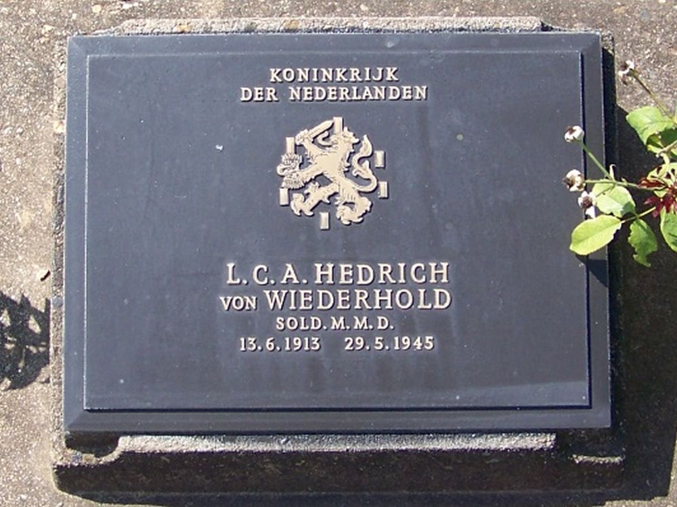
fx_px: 703
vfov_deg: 39.6
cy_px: 254
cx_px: 338
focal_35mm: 36
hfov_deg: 51.4
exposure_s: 1/640
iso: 64
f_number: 2.8
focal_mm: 5.85
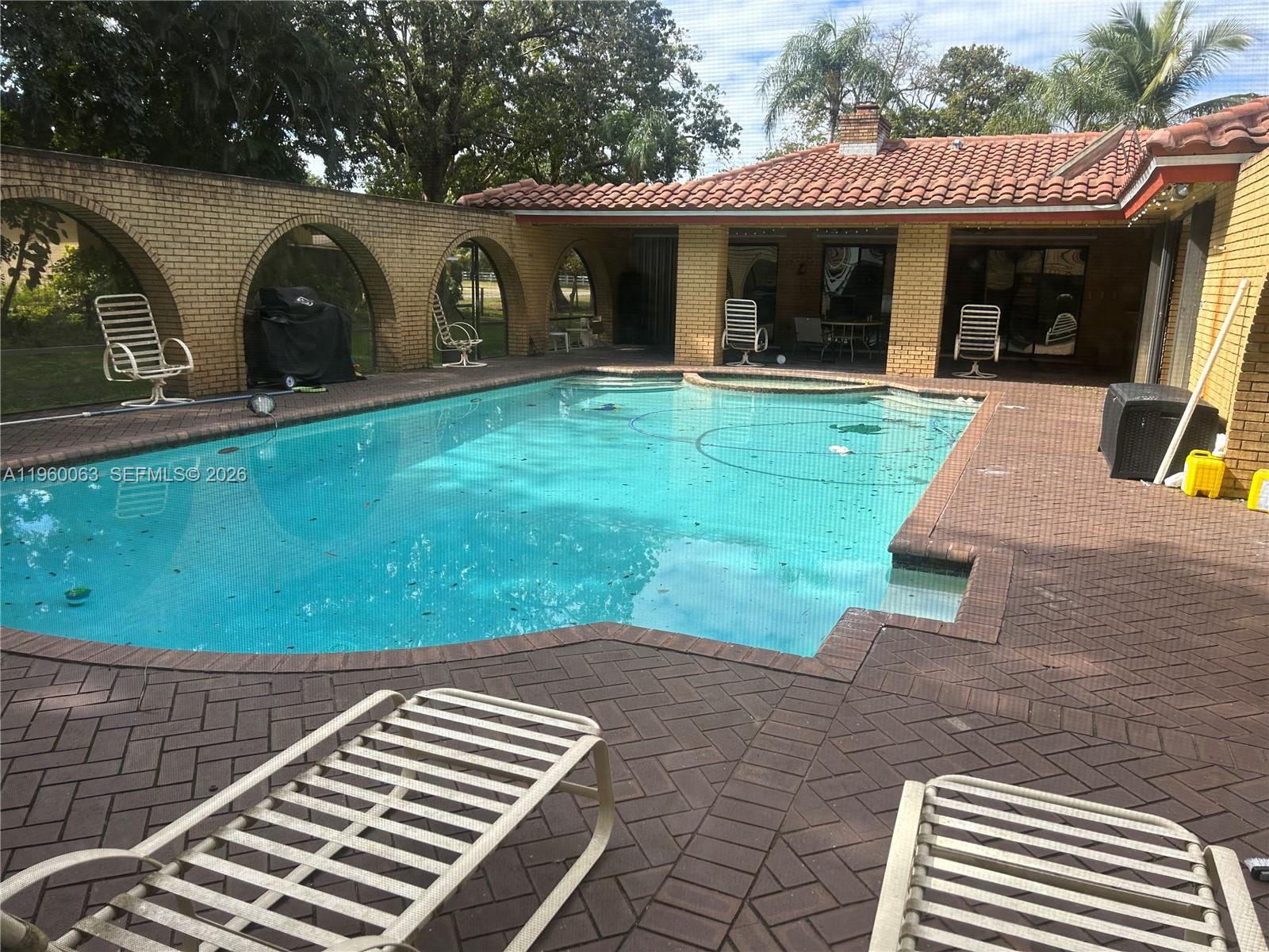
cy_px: 476
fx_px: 953
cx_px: 634
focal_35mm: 26
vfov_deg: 53.1
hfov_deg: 67.3
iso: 50
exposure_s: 1/1449
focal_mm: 5.7
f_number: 1.5
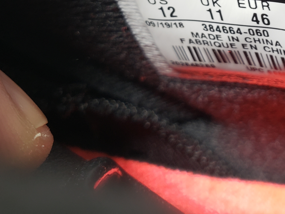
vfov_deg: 21.6
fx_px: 519
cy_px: -44
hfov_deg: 29.7
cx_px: 246
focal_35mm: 63
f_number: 2.4
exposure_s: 1/50
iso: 64
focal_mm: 4.3
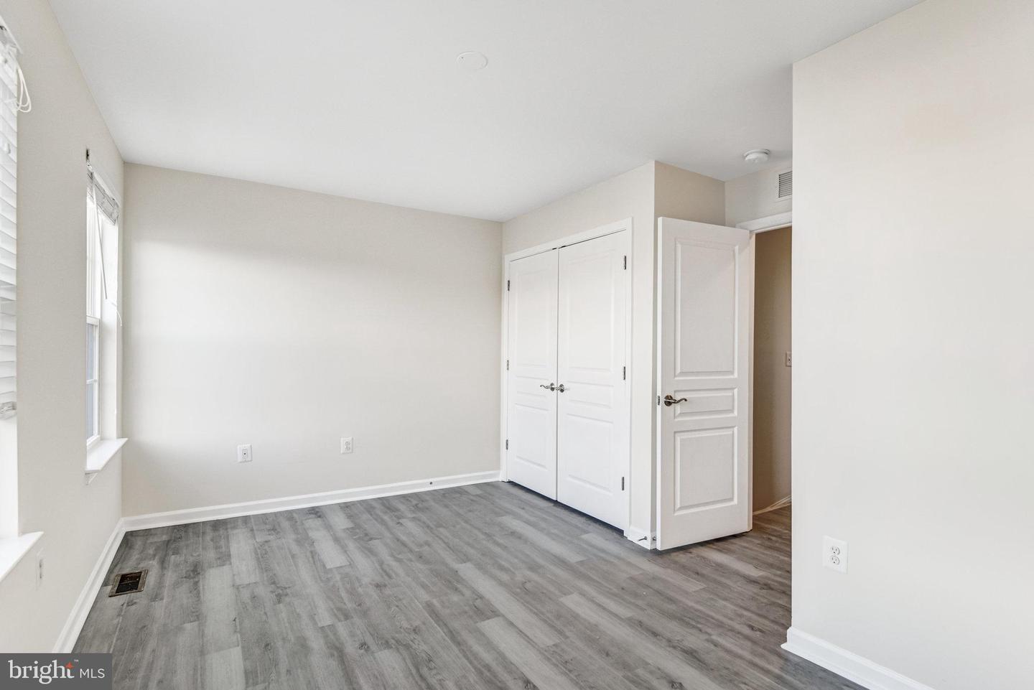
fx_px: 488
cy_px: 345
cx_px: 517
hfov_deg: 93.3
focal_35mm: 17
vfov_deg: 70.5
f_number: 8
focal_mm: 17
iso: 400
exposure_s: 1/25
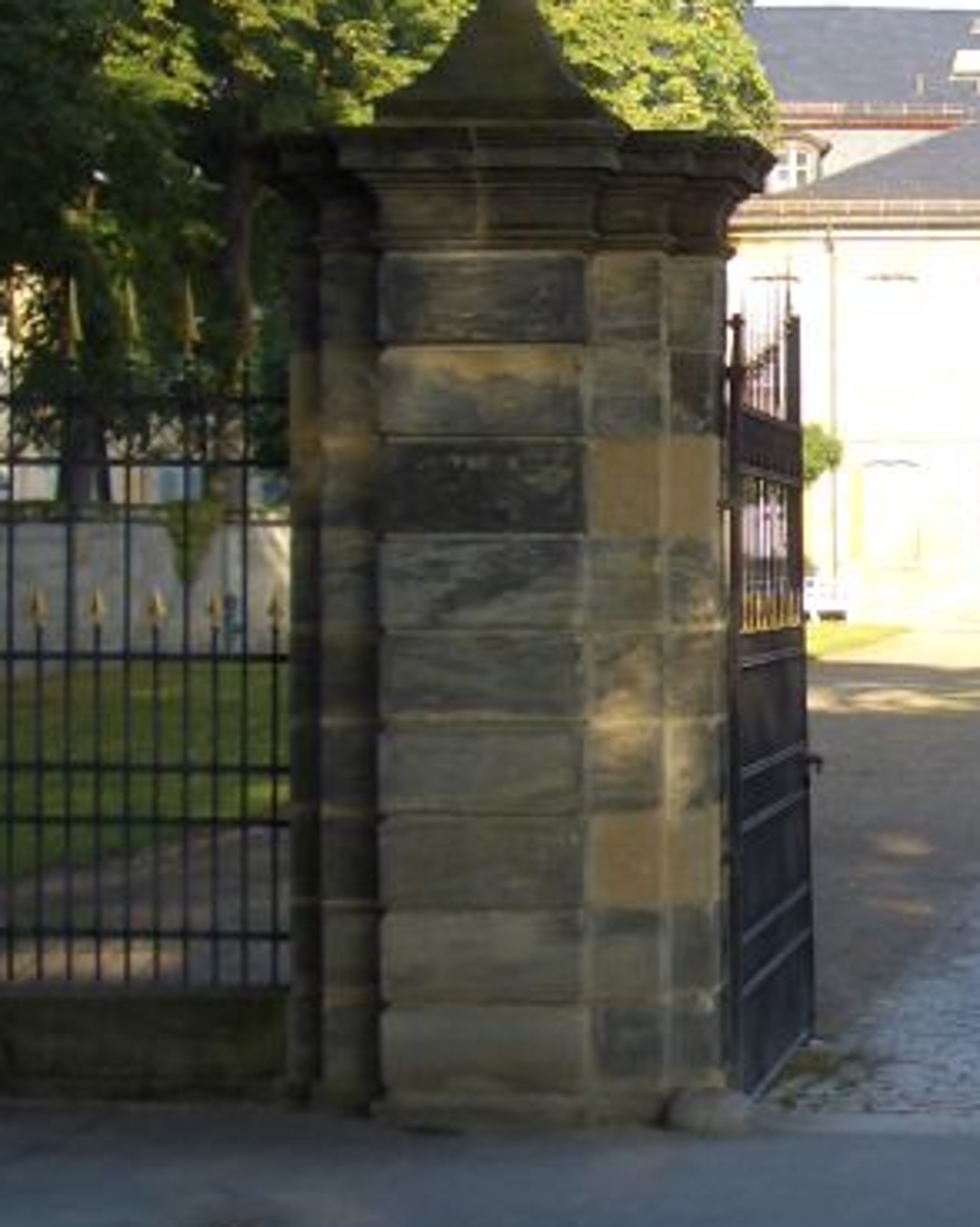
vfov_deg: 22.0
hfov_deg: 16.5
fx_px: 3157
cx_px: 1330
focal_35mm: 87
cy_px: 567
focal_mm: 6.8
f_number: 2.8
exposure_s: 1/200
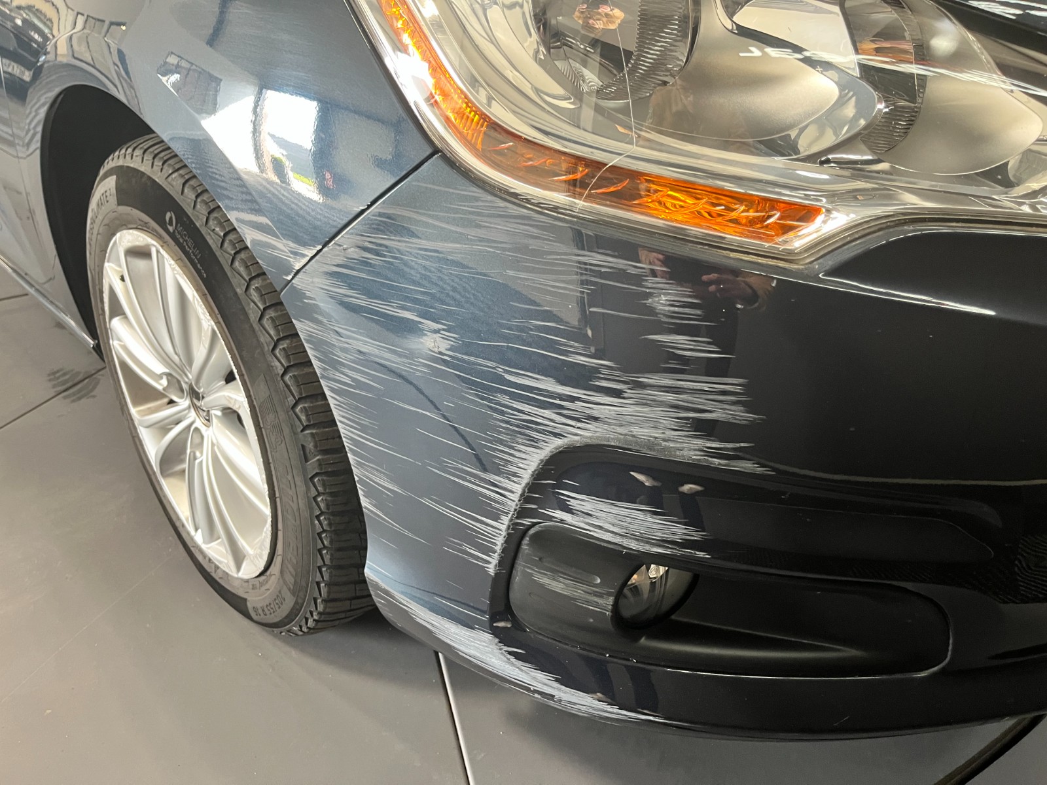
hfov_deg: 67.3
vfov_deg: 53.1
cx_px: 524
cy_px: 392
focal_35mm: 26
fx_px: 786
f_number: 1.6
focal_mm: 5.1
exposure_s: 1/50
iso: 250
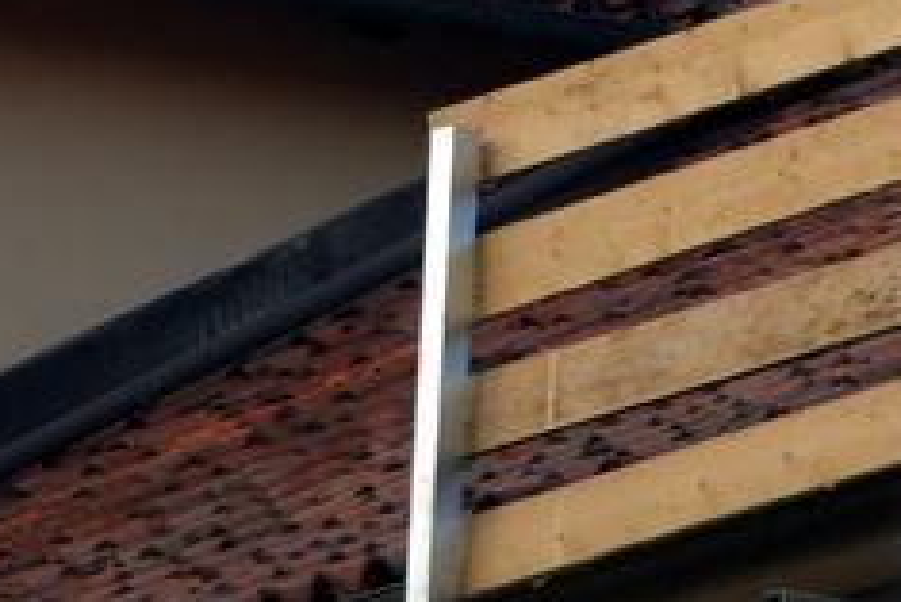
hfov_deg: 2.0
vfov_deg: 1.3
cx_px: 778
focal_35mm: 1046
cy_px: -368
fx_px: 26194
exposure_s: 1/250
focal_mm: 200
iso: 400
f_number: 5.6
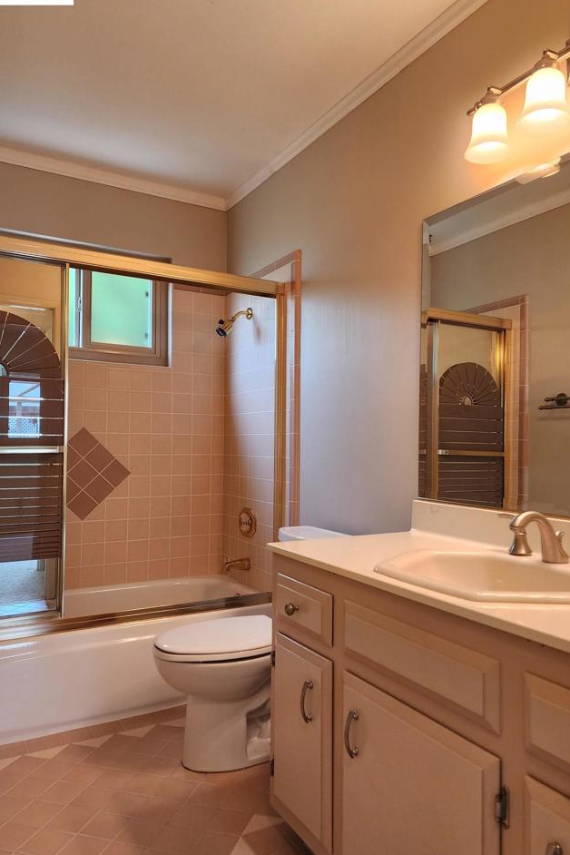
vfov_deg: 69.4
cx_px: 306
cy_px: 438
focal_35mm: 26
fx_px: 617
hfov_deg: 49.5
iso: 250
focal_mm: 6.4
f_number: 1.8
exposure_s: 1/120
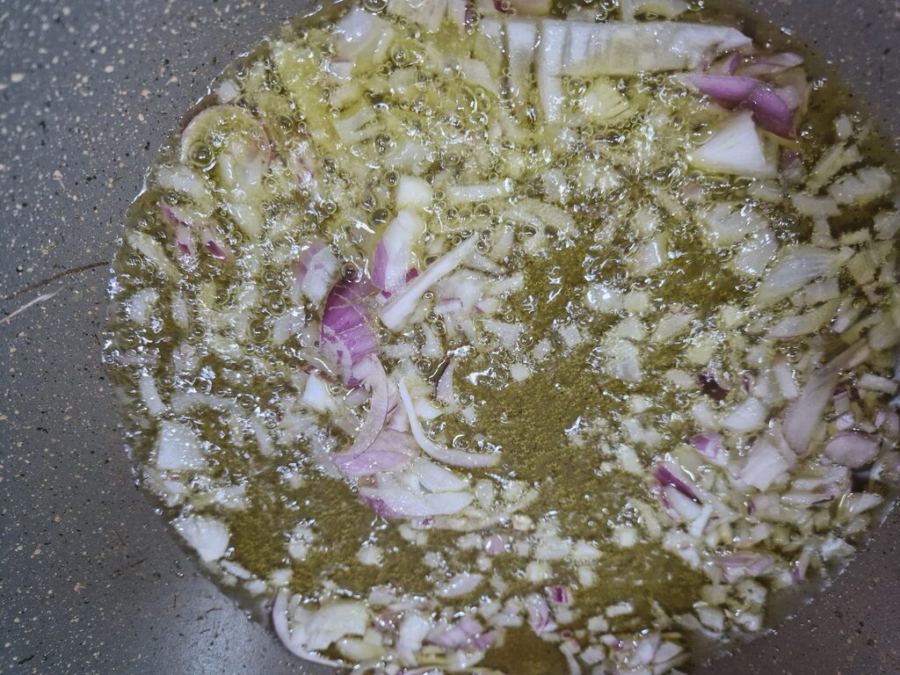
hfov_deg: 73.9
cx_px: 450
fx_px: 598
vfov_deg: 58.9
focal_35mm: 23
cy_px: 338
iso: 320
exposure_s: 1/100
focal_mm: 5.4
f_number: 1.8
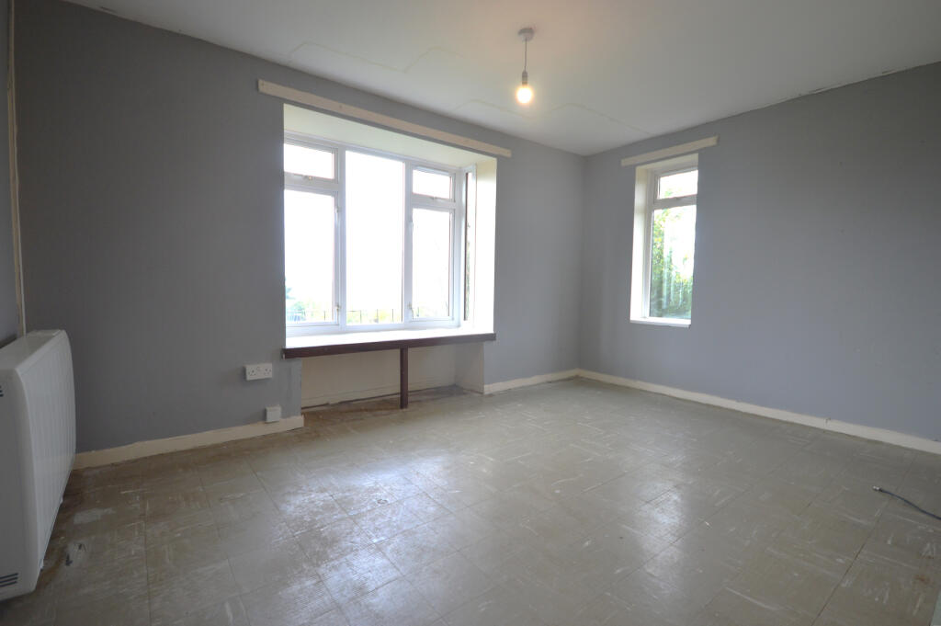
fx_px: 431
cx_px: 470
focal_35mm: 16
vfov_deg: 72.0
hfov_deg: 95.0
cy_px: 313
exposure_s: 1/80
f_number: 4.5
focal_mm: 11
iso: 400
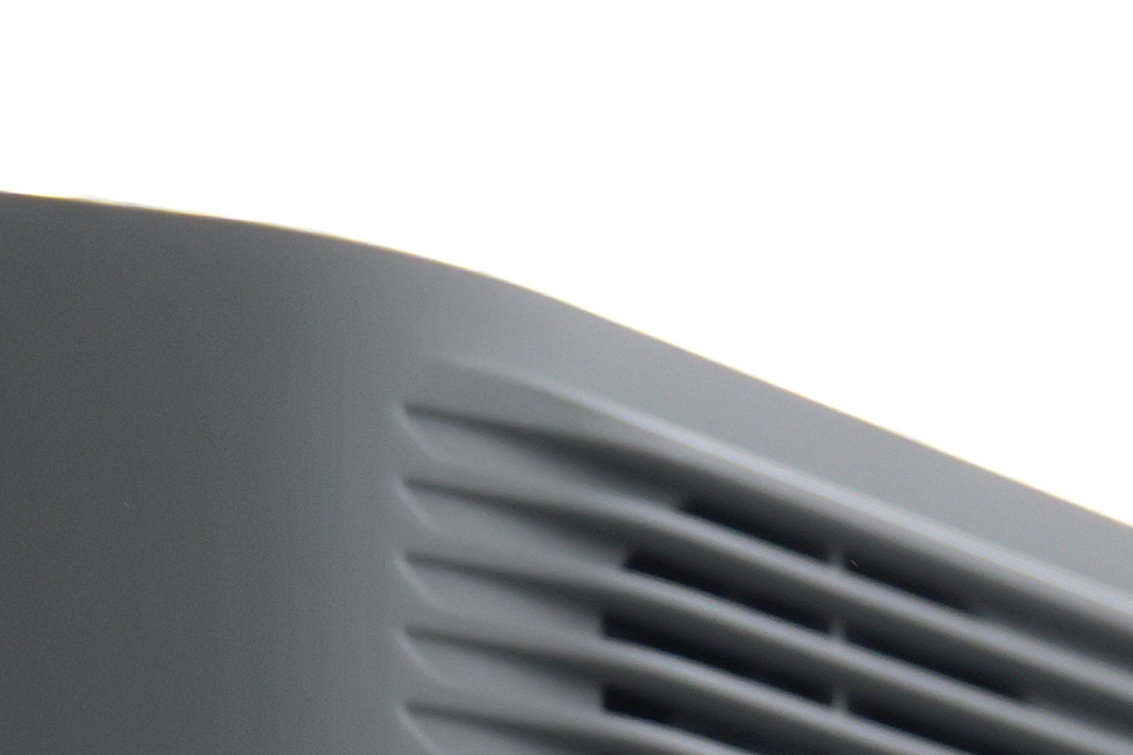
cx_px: 421
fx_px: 5853
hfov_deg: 11.0
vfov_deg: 6.9
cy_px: 1880
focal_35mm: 186
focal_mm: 33
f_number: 5.6
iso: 1000
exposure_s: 1/100
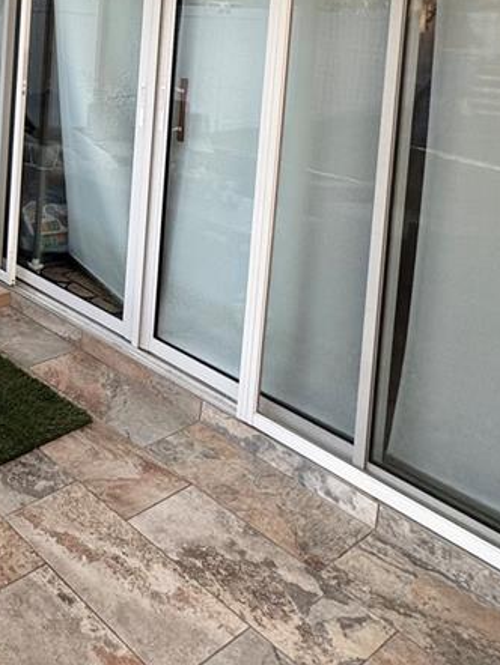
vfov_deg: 43.3
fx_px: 731
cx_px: -60
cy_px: 29
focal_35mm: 38
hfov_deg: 32.8
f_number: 2.2
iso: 40
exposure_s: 1/106
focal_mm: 2.22
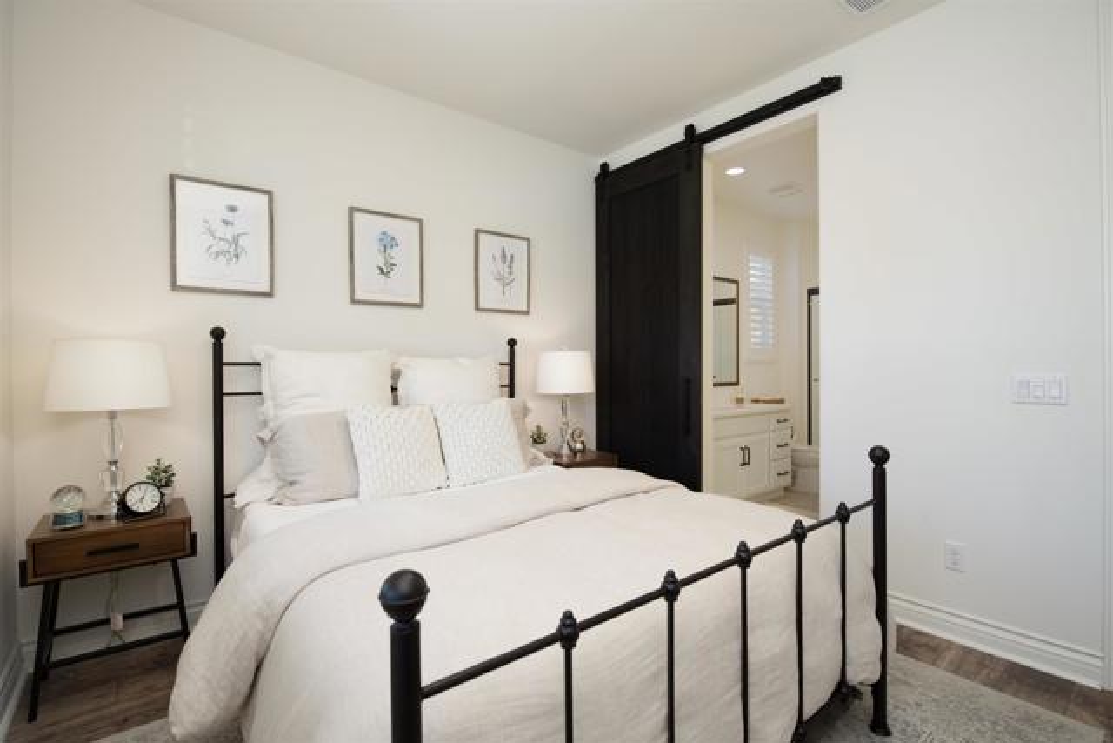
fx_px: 495
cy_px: 372
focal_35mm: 16
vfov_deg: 73.8
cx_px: 556
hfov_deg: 96.7
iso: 400
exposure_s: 1/250
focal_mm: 16
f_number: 7.1
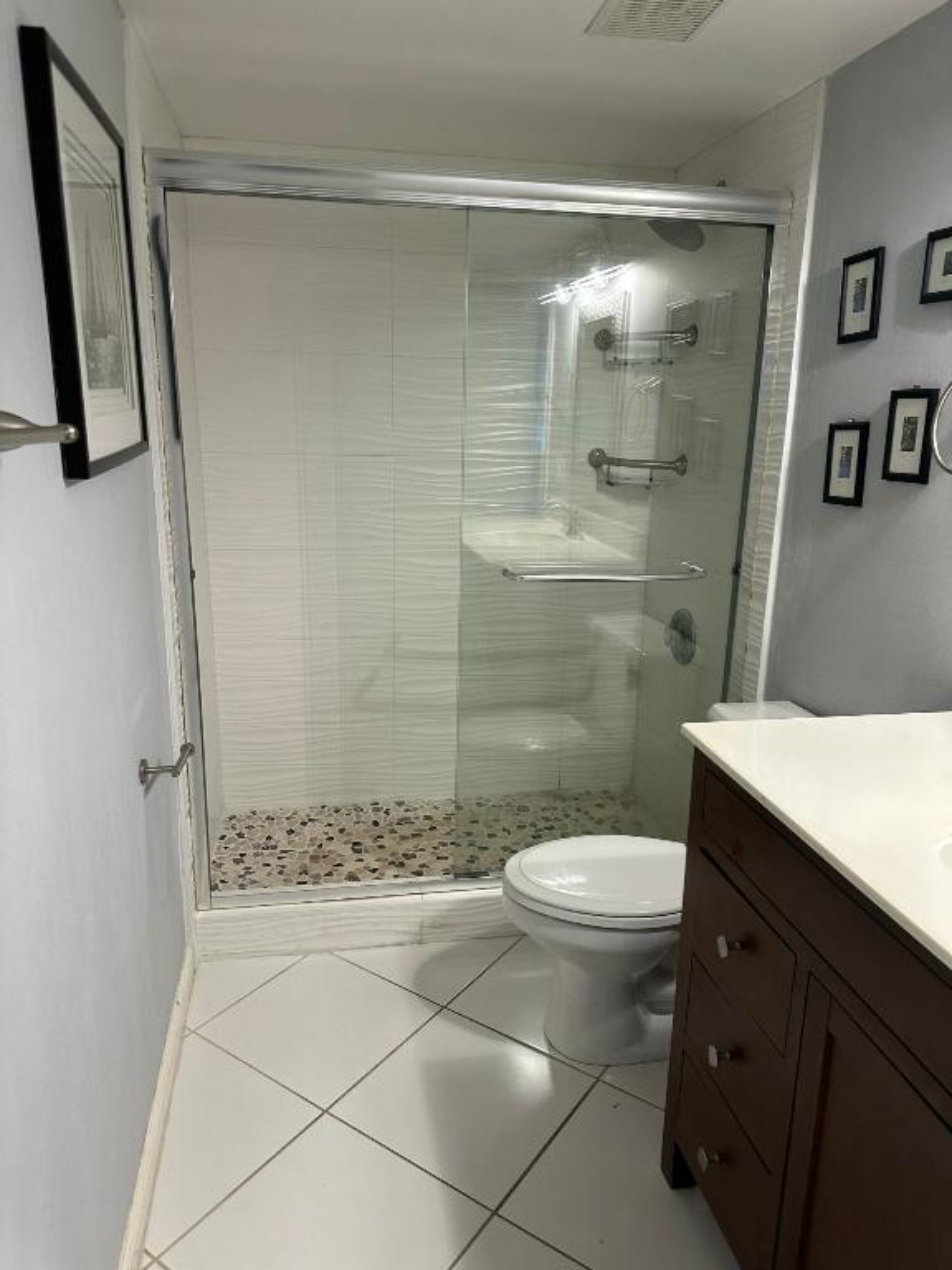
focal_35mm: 24
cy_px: 635
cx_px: 476
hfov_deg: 56.8
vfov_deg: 71.6
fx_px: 880
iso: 160
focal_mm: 6.86
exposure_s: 1/60
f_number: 1.78
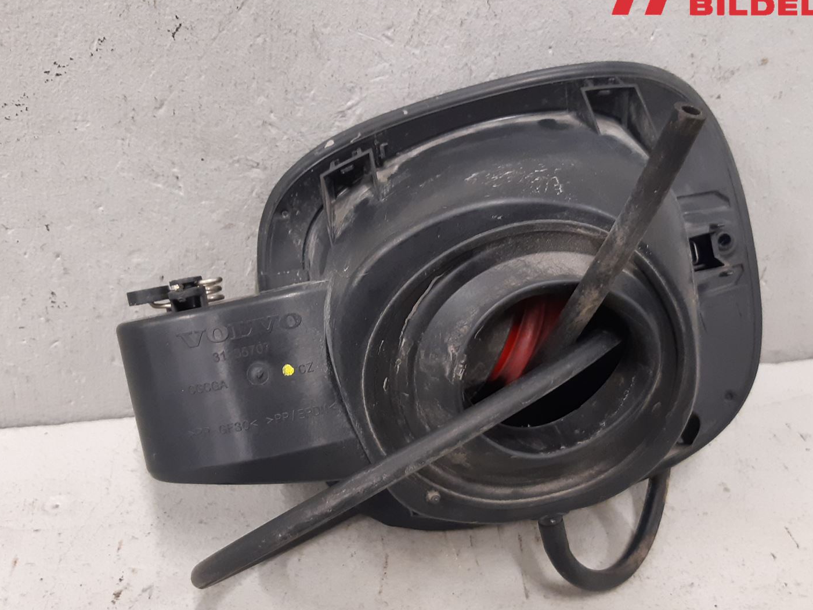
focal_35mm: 38
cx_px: 374
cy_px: 363
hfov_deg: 48.9
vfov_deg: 37.6
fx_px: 893
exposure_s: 1/33
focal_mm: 3.93
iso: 200
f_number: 1.7
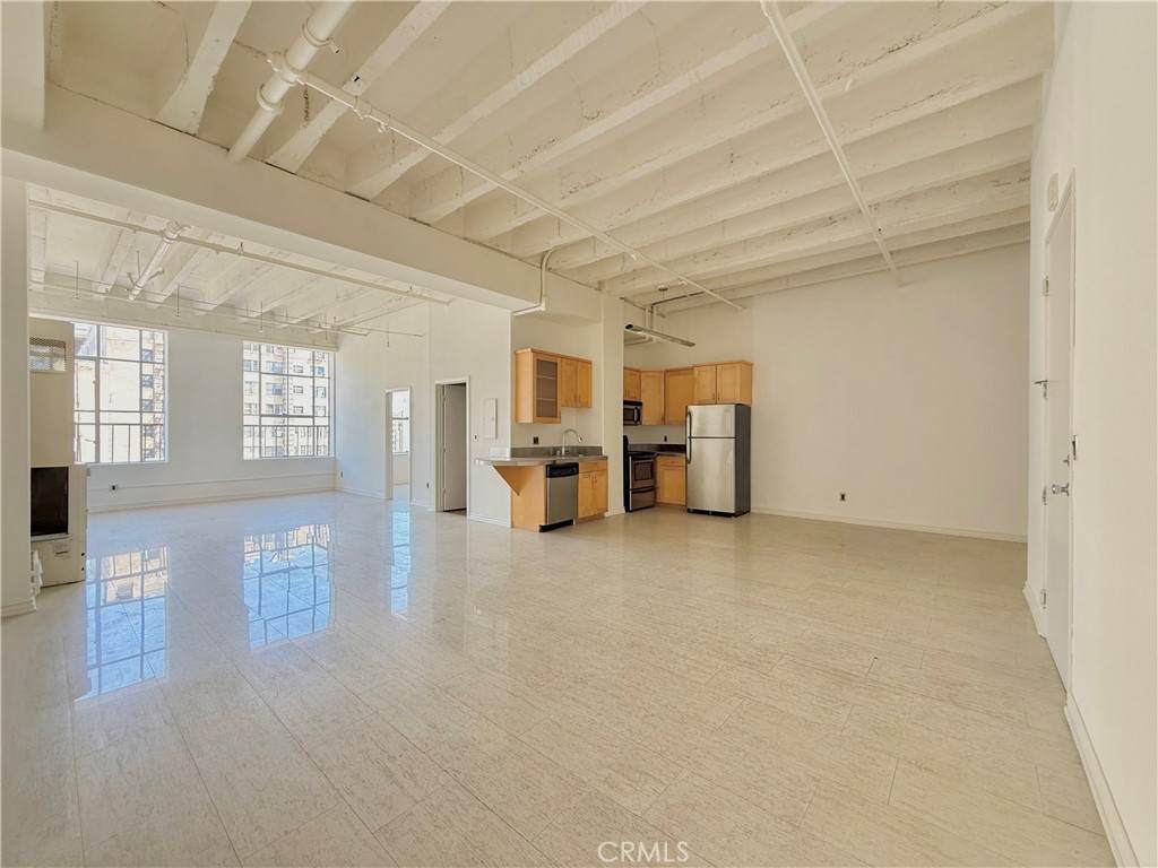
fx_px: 468
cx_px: 579
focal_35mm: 14
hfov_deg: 102.1
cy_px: 434
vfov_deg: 85.7
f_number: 2.2
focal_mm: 2.22
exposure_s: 1/99
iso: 320
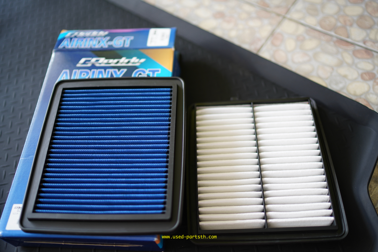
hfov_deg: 54.4
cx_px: 189
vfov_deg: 37.9
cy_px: 126
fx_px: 368
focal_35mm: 35
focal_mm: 35
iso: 200
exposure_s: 1/40
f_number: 1.4
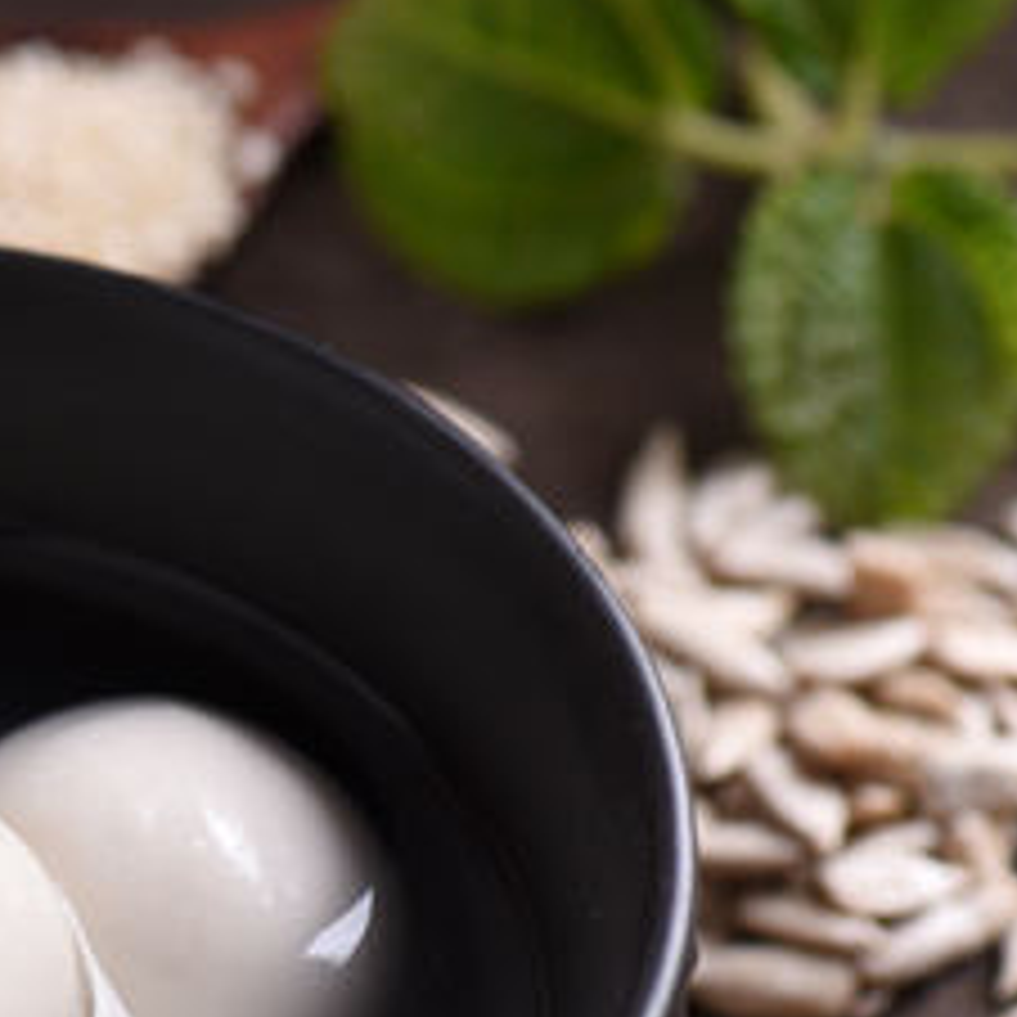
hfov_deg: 5.5
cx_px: -405
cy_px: 1109
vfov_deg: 5.5
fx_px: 10504
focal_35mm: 316
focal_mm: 105
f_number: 5.6
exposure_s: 1/125
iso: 100
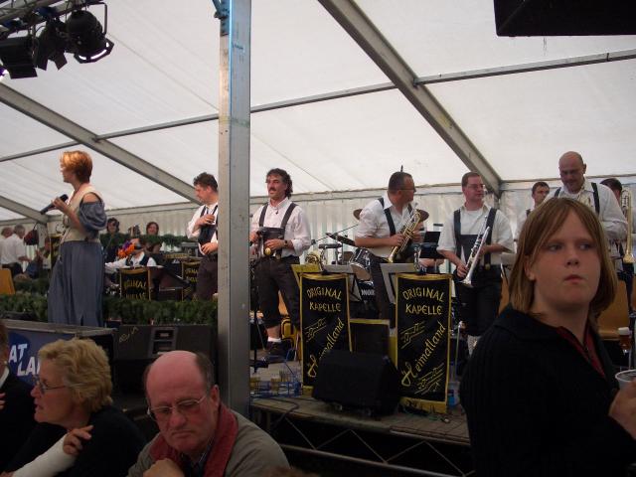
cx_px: 318
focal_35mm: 35
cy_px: 238
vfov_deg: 40.7
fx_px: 643
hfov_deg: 52.6
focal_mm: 5.8
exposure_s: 1/125
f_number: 2.6
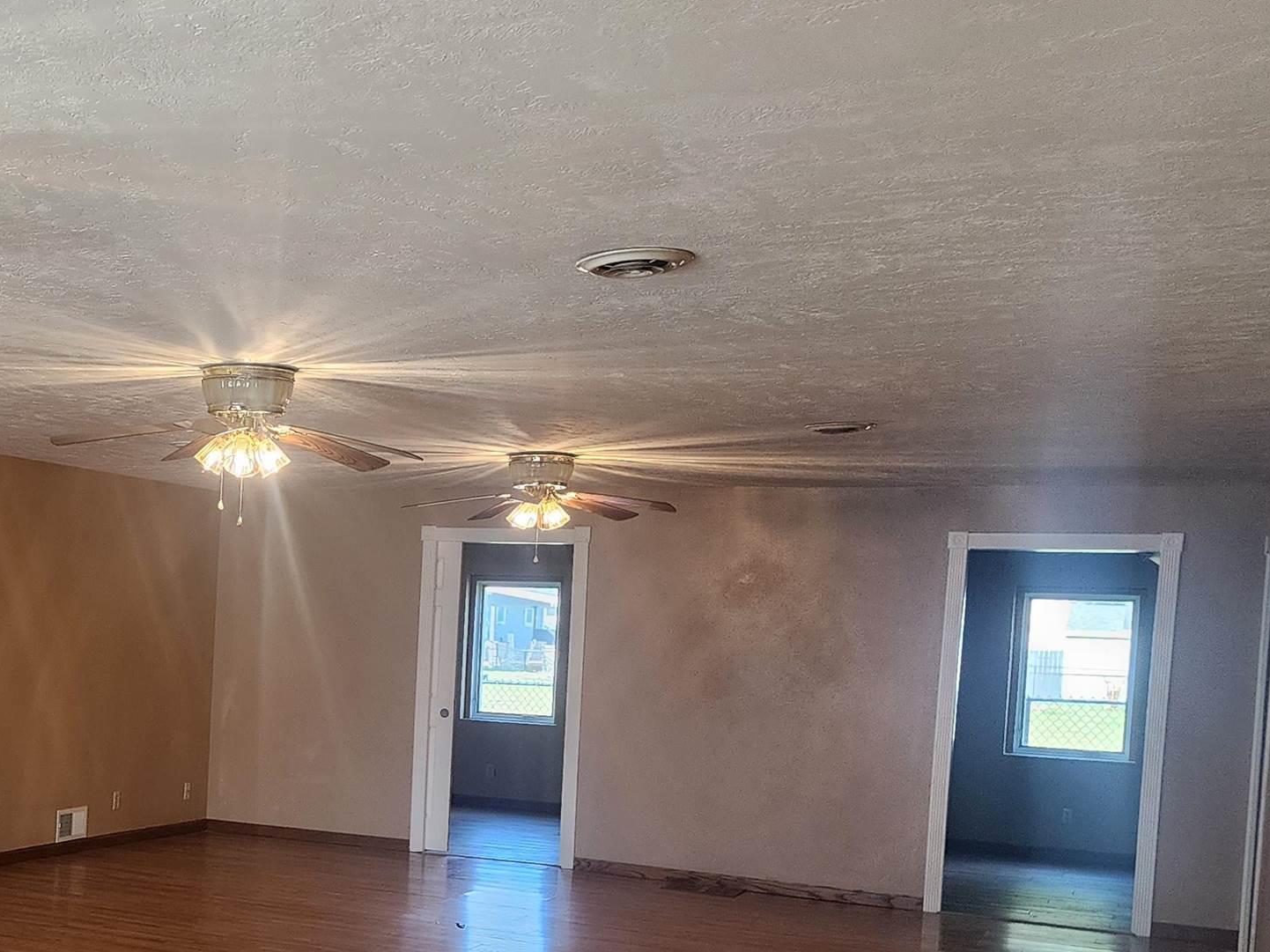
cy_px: 698
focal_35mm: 49
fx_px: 1797
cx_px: 40
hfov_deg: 35.7
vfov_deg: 29.3
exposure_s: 1/120
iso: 200
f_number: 1.8
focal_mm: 6.4
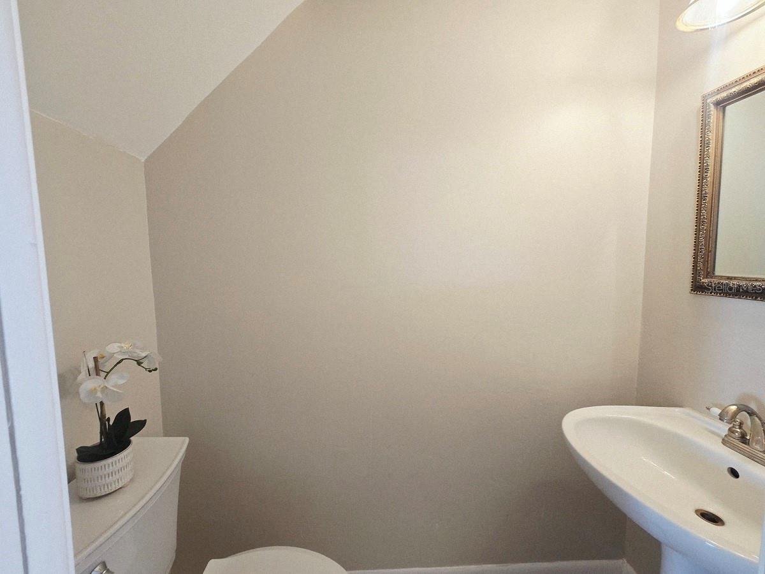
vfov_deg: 89.9
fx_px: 287
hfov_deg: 106.2
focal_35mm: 13
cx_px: 382
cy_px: 287
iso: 200
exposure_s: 1/60
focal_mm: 2.2
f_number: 2.2
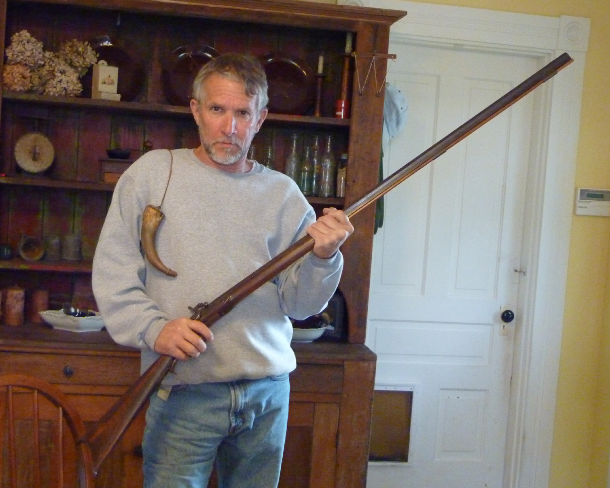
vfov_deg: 31.4
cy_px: 248
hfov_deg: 38.8
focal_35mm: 48
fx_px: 866
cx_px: 285
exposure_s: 1/13
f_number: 3.7
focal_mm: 7.3
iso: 800
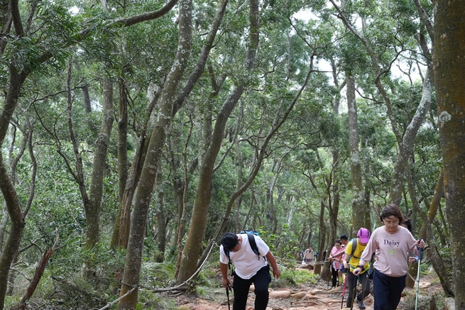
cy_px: 210
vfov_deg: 26.4
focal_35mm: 51
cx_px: 193
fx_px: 656
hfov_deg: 38.9
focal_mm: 32.5
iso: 2500
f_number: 8
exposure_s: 1/400
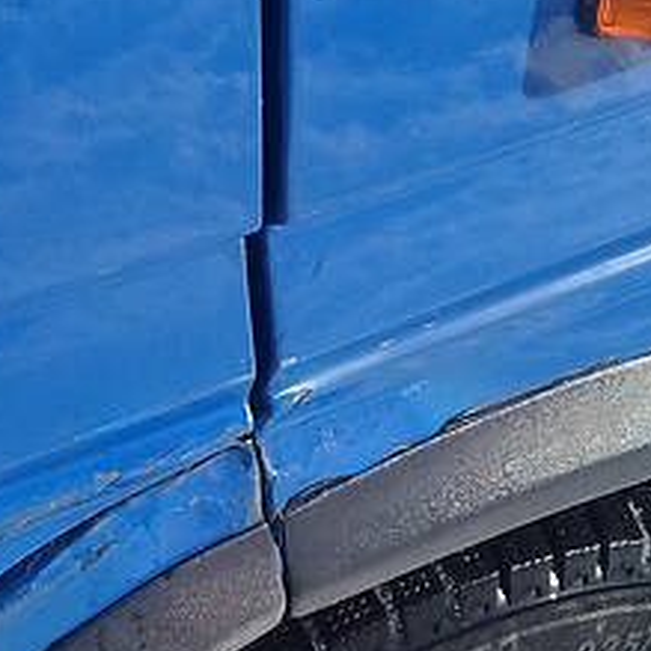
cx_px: 291
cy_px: 297
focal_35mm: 75
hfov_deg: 23.0
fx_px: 1596
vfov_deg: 23.1
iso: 50
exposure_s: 1/799
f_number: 2.2
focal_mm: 3.3
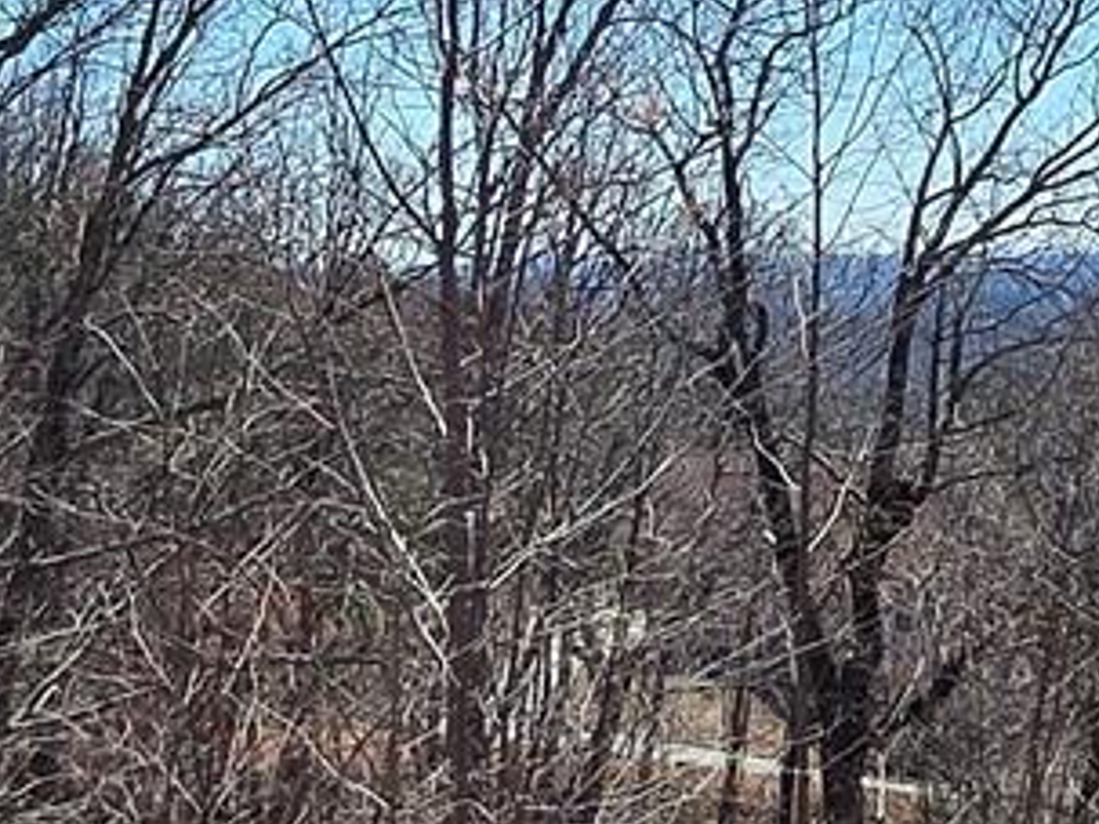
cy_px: 83
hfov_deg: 22.2
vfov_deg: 16.6
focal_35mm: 88
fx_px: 2793
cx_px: 718
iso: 50
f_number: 2.2
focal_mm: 2.2
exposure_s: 1/2145
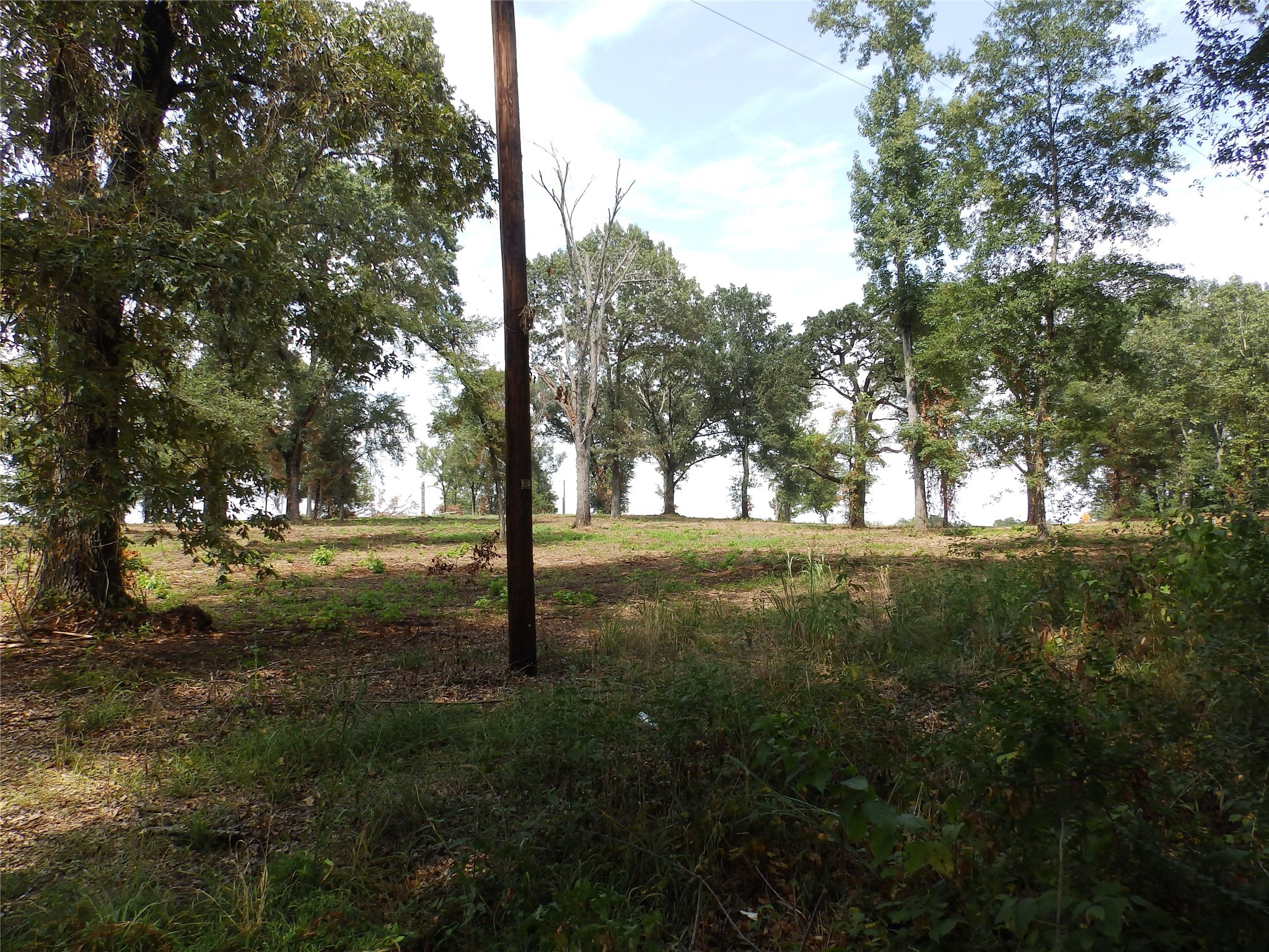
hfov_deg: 76.4
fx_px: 807
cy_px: 476
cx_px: 634
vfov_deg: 61.1
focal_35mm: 22
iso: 80
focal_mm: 4
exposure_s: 1/200
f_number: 4.5
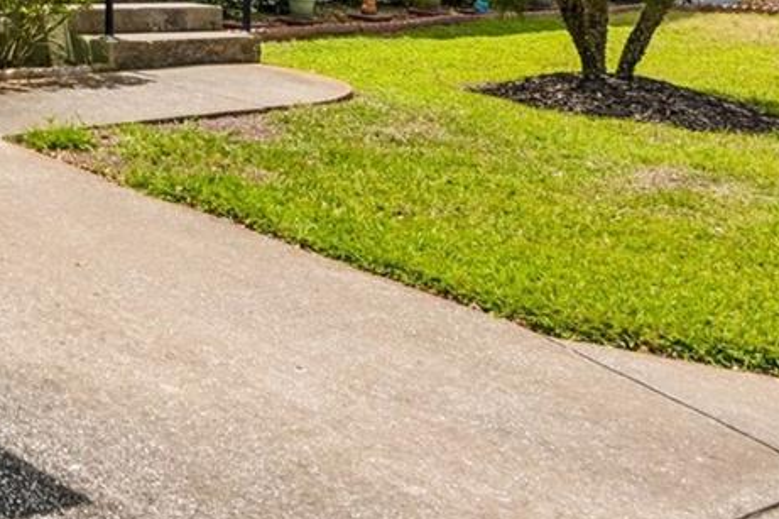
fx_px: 1428
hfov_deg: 24.7
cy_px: -221
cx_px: -340
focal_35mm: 66
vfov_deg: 18.6
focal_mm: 19
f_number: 8
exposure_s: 1/1250
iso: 400
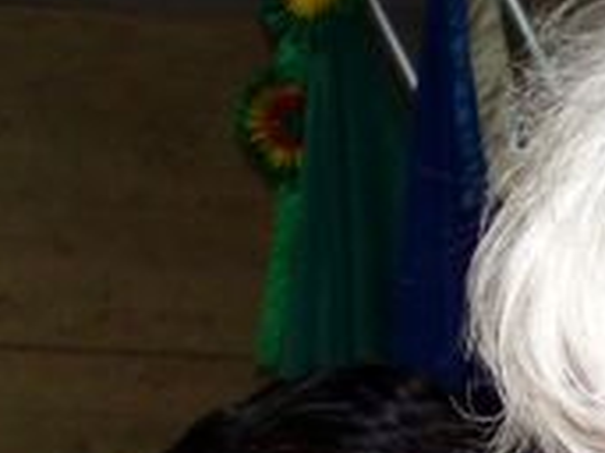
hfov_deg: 13.6
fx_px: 2375
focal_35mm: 136
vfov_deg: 9.9
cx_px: -315
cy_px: 1002
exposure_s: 1/125
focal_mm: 5.2
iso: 400
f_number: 2.8
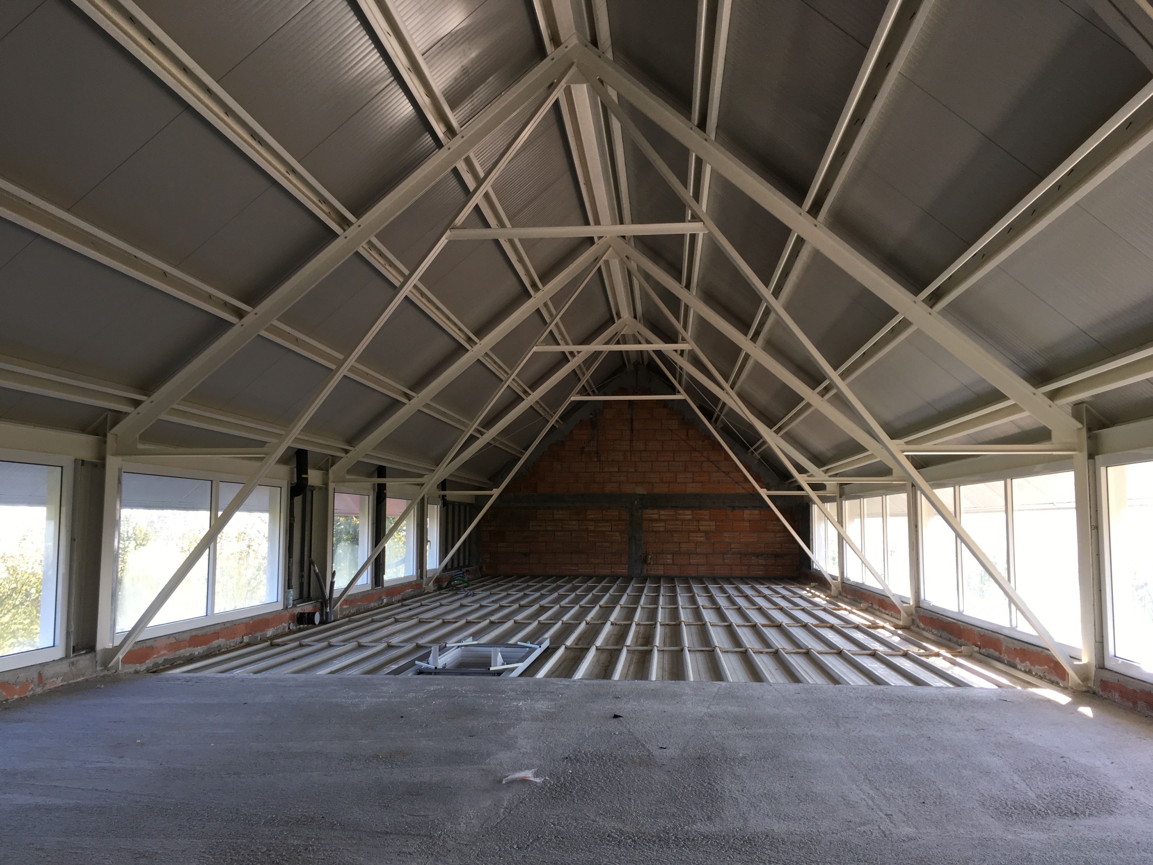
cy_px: 432
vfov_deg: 48.2
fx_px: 966
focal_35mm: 29
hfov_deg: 61.7
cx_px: 576
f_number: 2.2
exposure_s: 1/100
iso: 32
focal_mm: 4.15
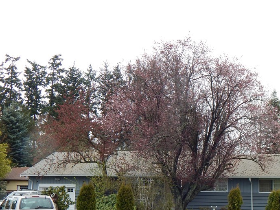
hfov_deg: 30.0
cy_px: 143
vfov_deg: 22.8
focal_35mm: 64
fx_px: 518
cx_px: 191
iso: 125
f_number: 3.6
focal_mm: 7.7
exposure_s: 1/400
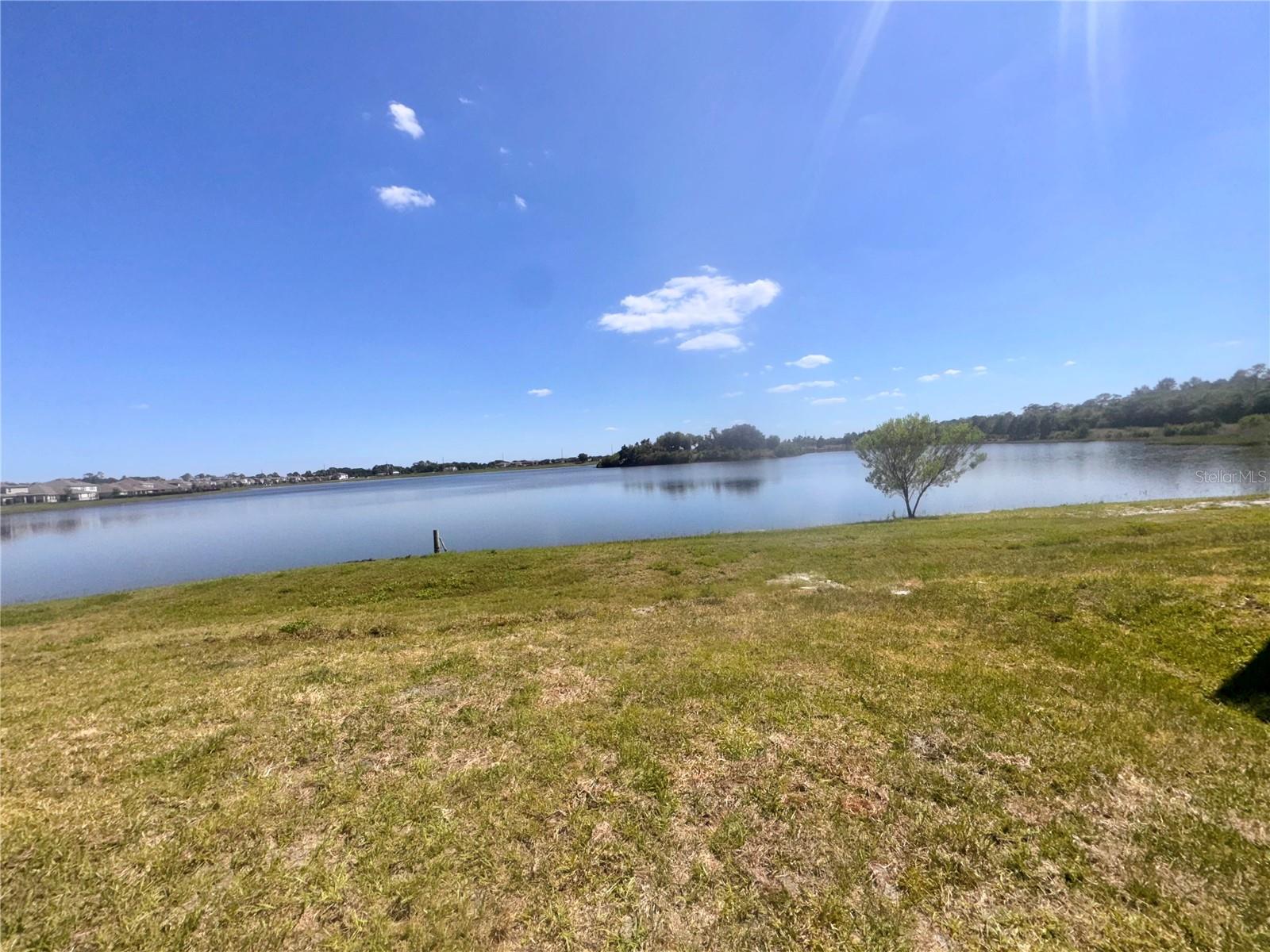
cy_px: 476
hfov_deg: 102.1
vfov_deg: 85.7
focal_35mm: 14
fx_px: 514
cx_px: 635
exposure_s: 1/4630
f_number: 2.2
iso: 32
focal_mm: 2.22
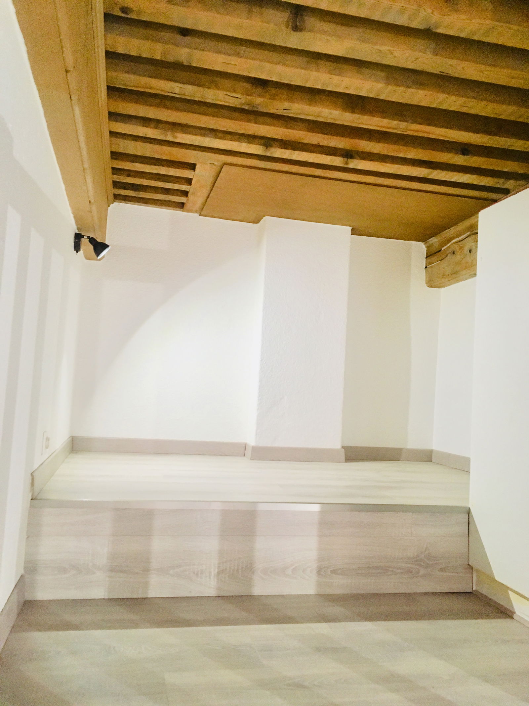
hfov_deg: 48.2
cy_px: 353
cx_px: 264
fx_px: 591
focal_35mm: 29
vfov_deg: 61.7
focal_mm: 4.15
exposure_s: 1/33
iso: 160
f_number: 2.2
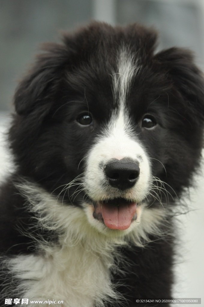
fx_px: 2812
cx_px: 102
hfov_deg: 4.2
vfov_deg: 6.3
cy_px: 154
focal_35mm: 330
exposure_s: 1/640
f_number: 5.3
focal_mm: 220
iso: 800
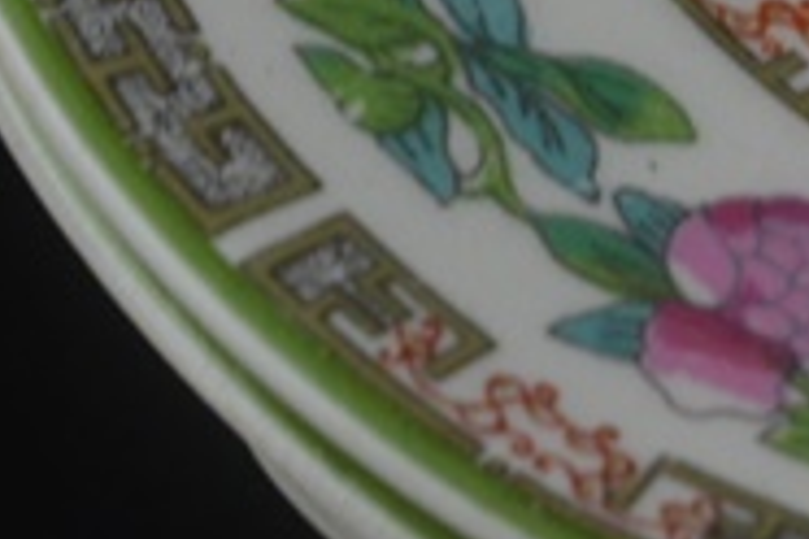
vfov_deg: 4.2
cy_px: -337
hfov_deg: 6.3
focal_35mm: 322
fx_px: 7235
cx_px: 1474
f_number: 7.1
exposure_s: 1/60
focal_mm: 40
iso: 400
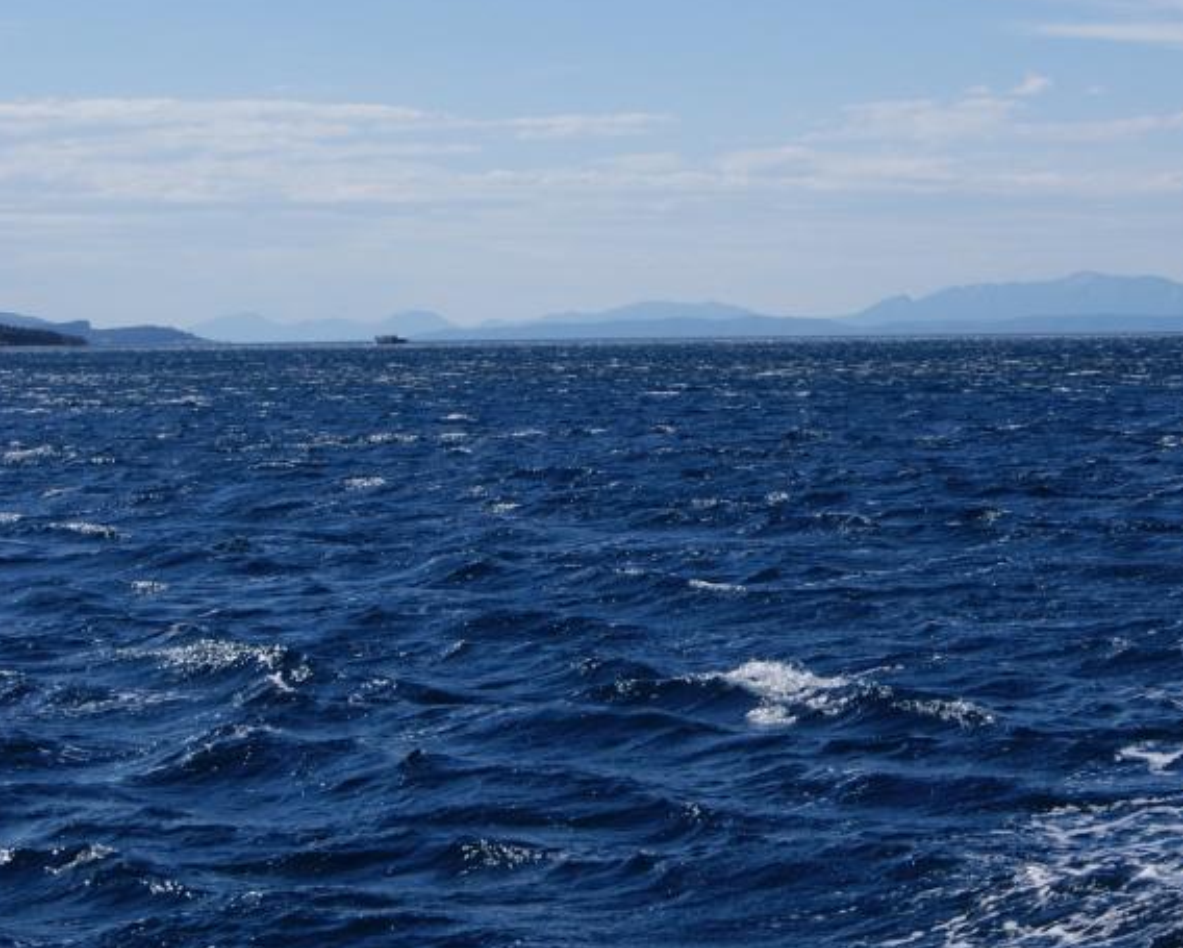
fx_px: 3112
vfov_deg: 17.3
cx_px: 1048
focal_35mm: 89
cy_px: 466
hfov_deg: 21.1
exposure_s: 1/250
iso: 100
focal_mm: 35
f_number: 13
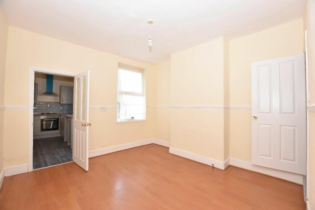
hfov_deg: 100.4
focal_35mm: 15
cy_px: 105
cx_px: 158
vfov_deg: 77.3
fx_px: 131
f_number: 4
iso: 1100
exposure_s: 1/125
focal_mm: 10
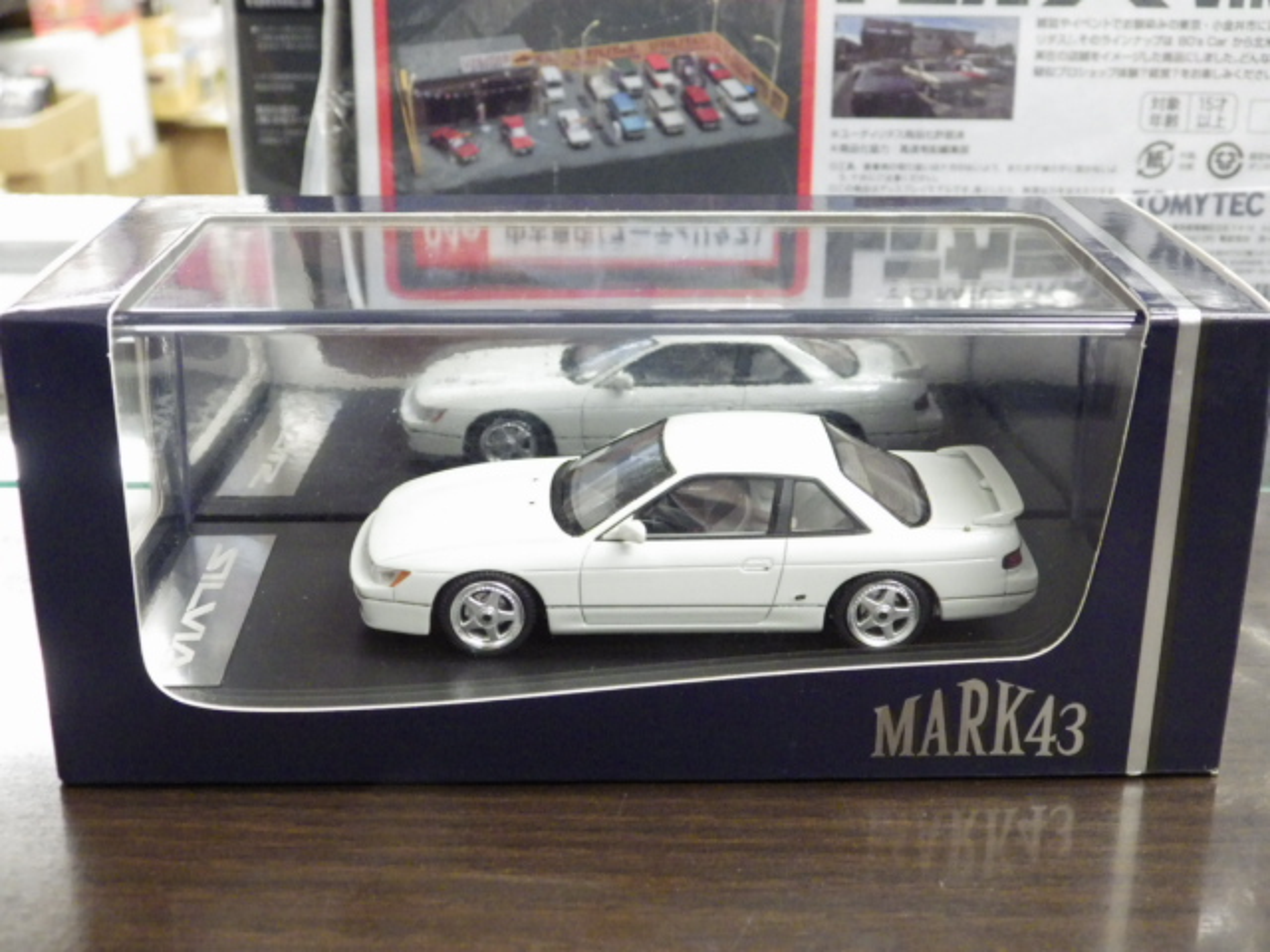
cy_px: 476
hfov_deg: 38.2
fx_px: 1834
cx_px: 635
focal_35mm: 50
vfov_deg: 29.1
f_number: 3.8
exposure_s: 1/25
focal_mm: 9
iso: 1000
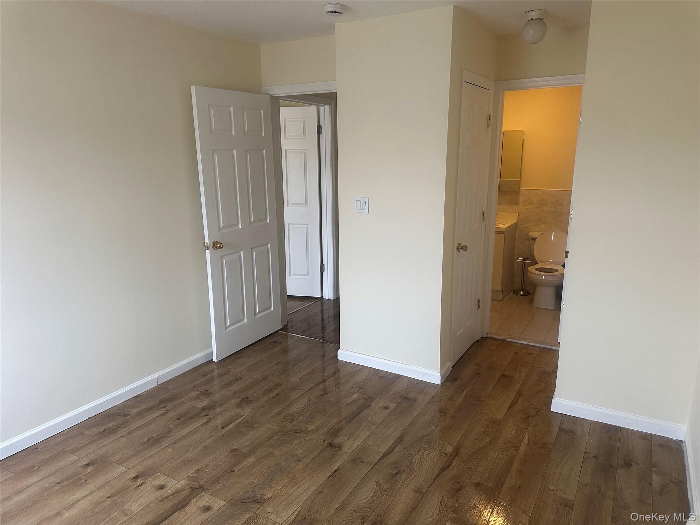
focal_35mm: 24
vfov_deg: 56.8
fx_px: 485
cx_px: 350
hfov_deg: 71.6
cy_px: 262
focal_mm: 6.86
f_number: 1.78
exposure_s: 1/87
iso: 250
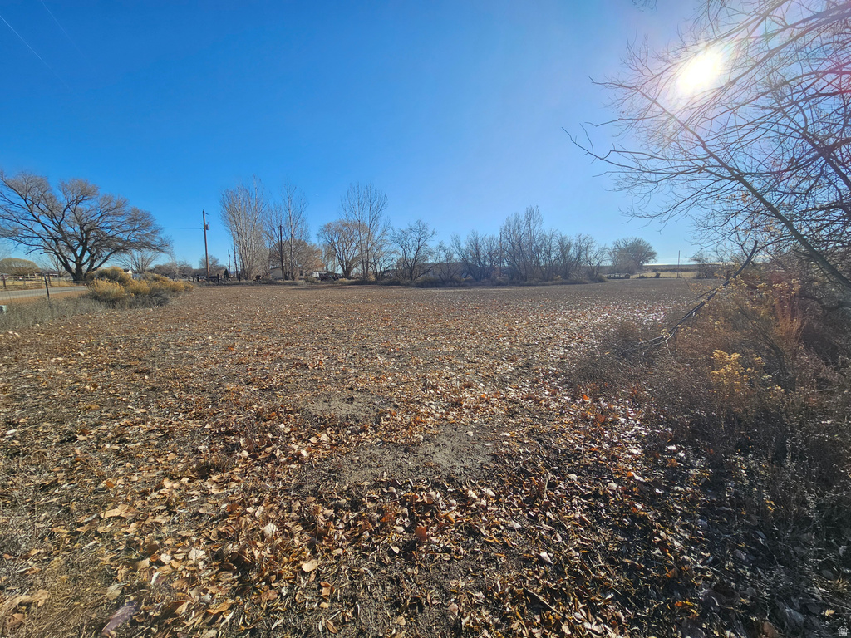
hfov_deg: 106.2
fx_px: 320
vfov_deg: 89.9
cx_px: 426
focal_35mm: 13
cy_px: 319
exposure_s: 1/2657
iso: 50
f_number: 2.2
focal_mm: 2.2
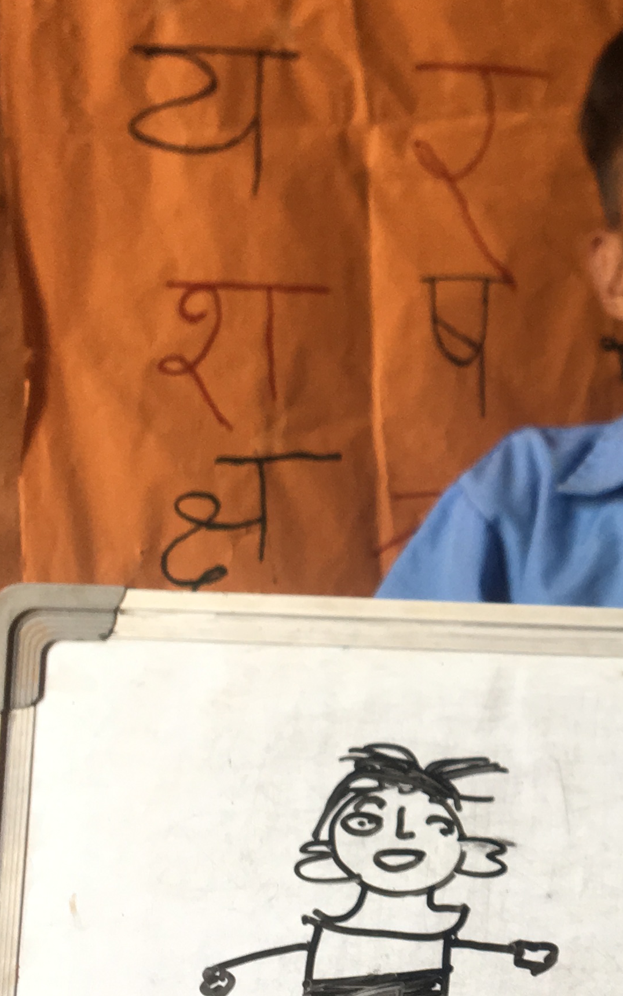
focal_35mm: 72
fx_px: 1955
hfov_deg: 17.6
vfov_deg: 28.5
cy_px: 596
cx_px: 664
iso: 40
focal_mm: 4.15
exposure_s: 1/100
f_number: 2.2
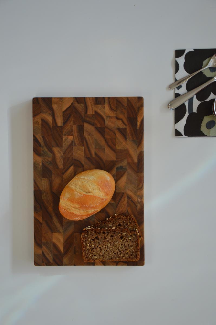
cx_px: 108
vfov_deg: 28.1
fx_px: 649
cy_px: 162
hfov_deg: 18.9
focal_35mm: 72
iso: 400
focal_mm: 48
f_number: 4.8
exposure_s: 1/80
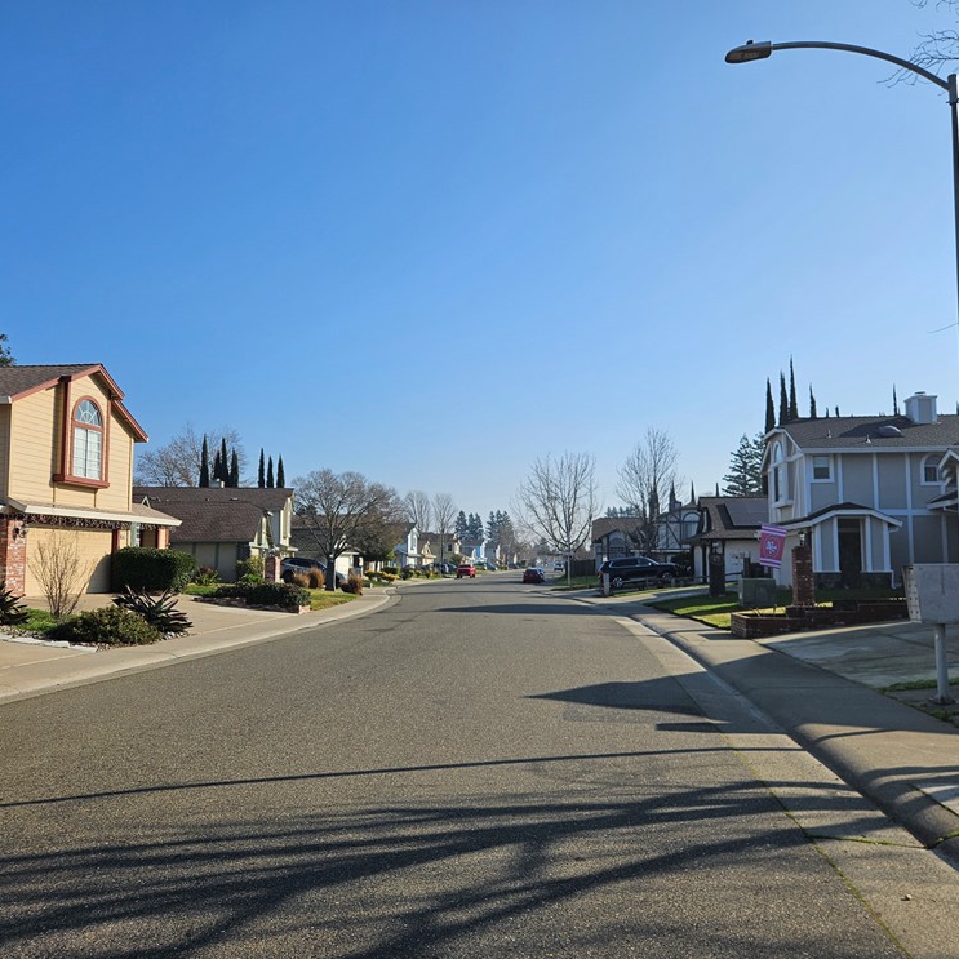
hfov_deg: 57.3
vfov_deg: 57.3
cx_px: 493
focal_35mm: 28
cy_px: 472
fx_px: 878
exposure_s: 1/2737
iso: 25
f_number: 1.8
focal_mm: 5.4
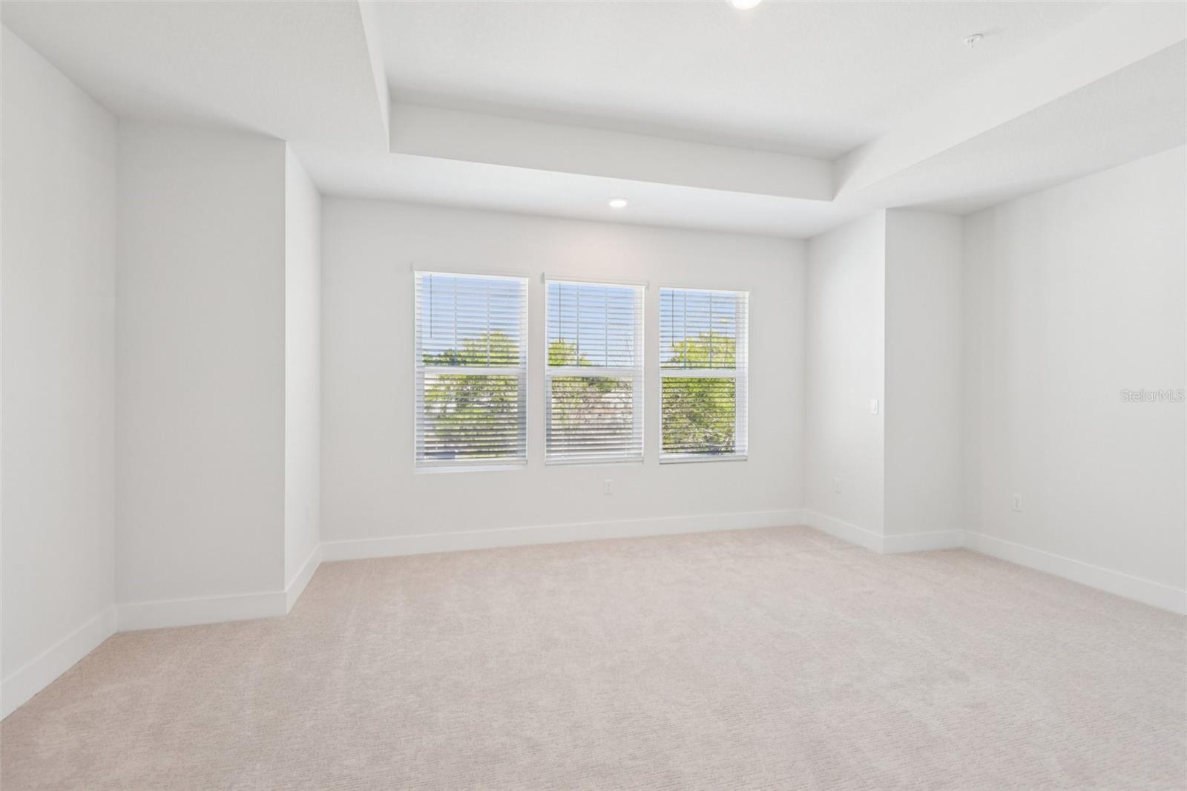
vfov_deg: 73.7
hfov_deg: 96.7
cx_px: 594
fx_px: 527
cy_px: 396
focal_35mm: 16
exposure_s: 1/60
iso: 400
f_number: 8
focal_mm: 16
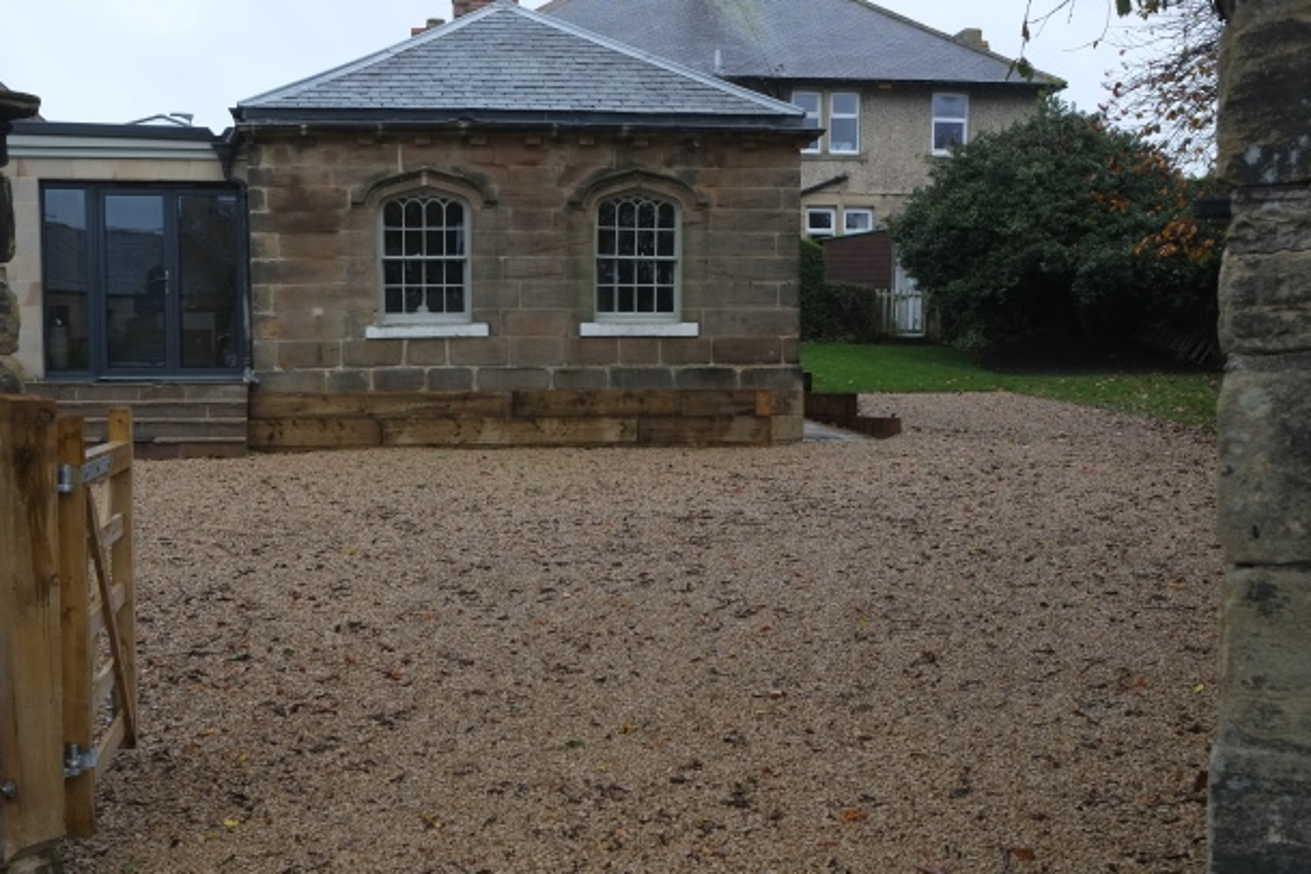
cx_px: 562
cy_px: 511
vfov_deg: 29.2
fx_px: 1675
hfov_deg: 42.6
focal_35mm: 46
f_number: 5
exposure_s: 1/125
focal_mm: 23
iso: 200
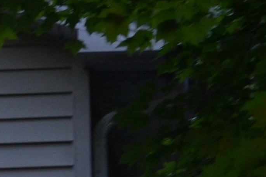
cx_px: -542
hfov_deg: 4.0
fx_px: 3716
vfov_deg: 2.7
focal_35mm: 503
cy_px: -368
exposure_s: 1/40
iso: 200
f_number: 5.6
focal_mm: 50
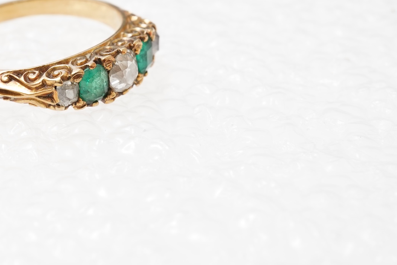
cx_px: 79
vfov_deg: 16.2
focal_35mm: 84
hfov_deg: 23.8
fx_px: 926
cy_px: 67
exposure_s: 1/125
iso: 320
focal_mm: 30
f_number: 20
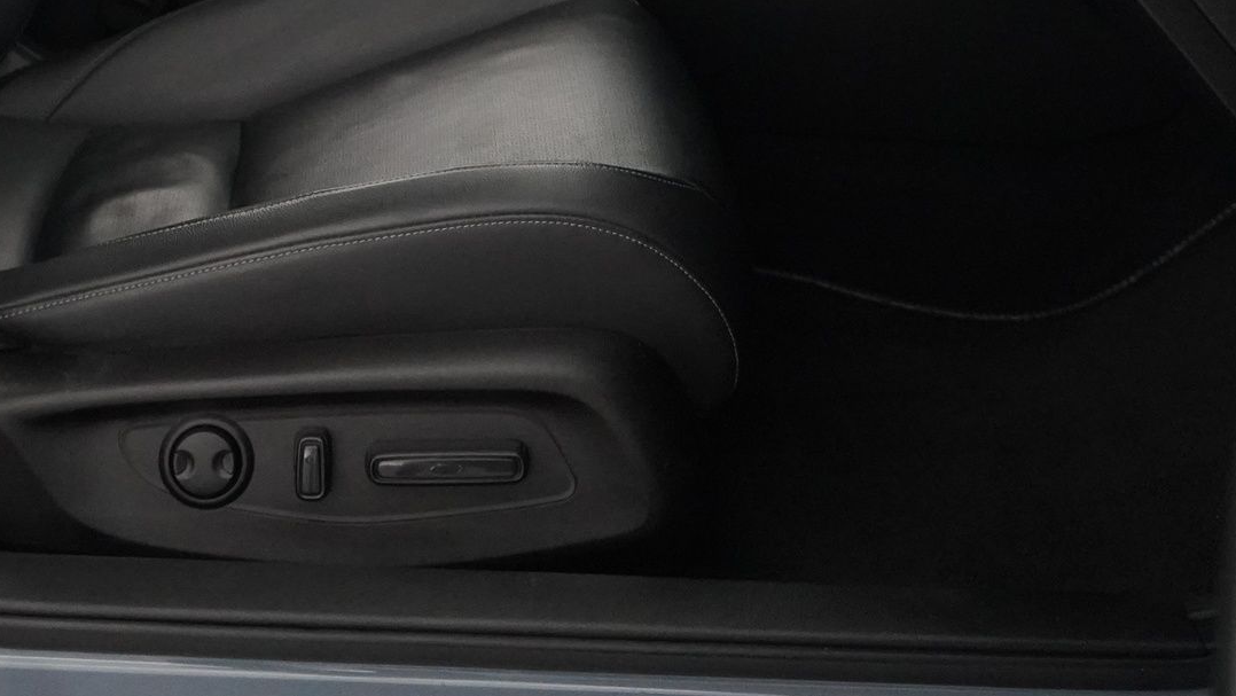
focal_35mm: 68
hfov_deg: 30.7
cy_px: -257
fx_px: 2229
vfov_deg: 16.6
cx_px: 393
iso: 10000
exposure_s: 1/160
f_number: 3.5
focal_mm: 28
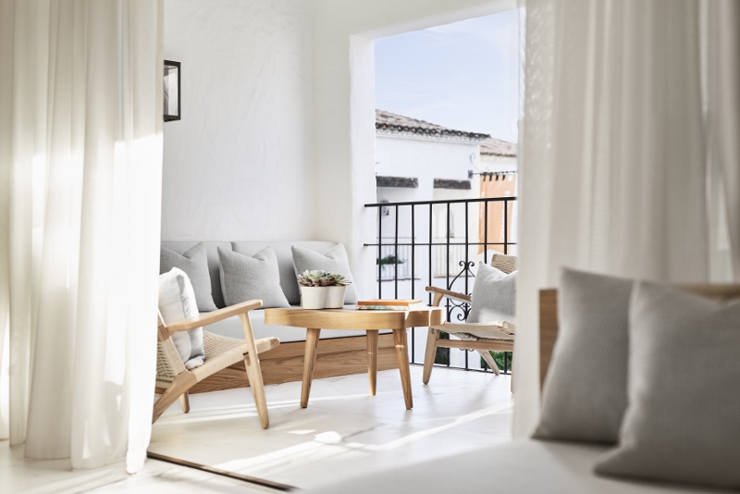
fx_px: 1028
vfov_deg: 27.0
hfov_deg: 39.6
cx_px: 370
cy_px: 247
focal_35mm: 50
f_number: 2.8
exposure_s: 1/125
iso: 100
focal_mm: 50
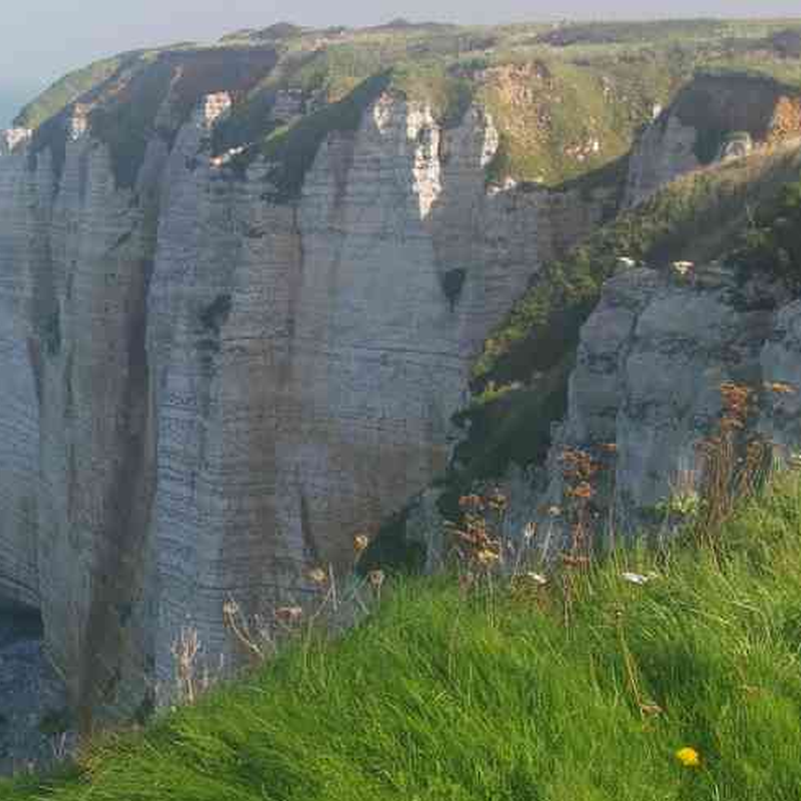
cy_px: 439
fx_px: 2248
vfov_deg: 20.2
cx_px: -7
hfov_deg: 19.6
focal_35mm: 86
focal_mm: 33
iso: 200
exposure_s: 1/60
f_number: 10
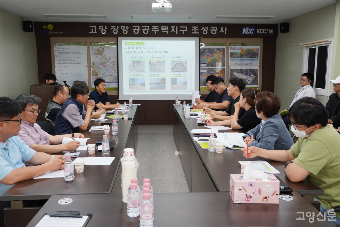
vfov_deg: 38.4
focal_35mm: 34
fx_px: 326
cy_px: 114
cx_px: 170
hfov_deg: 55.1
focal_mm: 23
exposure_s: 1/40
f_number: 4
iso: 160
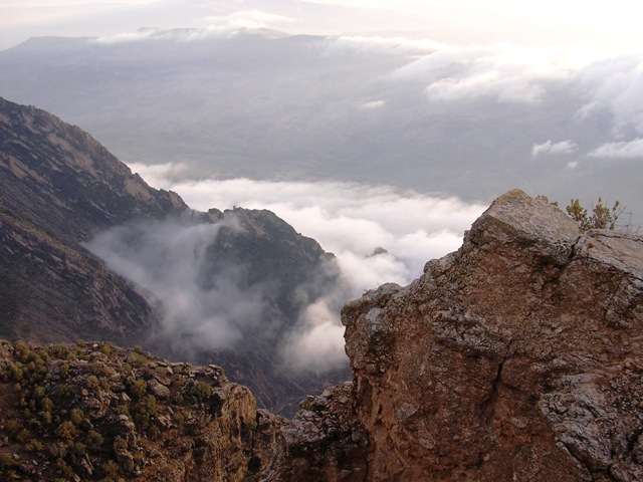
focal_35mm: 38
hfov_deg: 49.0
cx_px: 322
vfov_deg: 37.7
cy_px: 241
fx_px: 706
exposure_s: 1/164
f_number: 2.8
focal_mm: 5.8
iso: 100
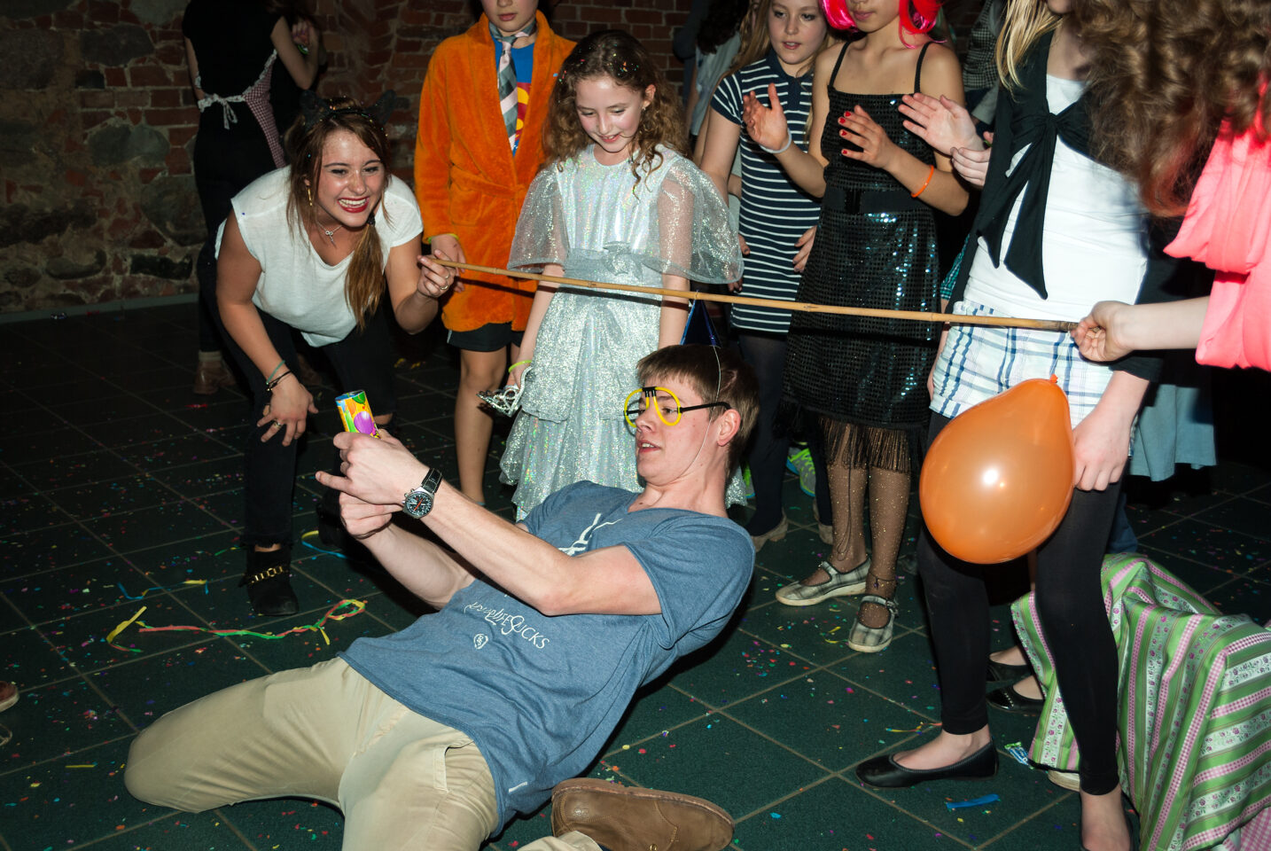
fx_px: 1379
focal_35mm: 39
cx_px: 636
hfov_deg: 49.5
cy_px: 426
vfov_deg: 34.3
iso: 100
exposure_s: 1/60
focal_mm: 26
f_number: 4.2
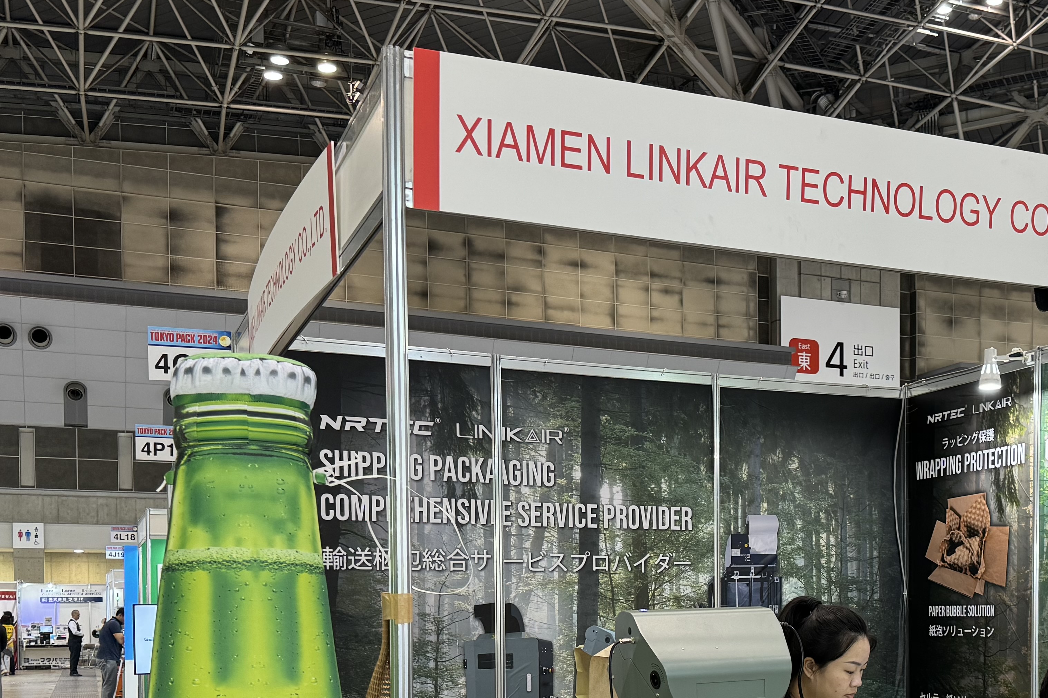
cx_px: 799
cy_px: 631
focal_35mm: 47
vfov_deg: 27.6
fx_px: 1368
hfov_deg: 40.6
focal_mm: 6.76
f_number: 1.78
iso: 160
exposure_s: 1/50
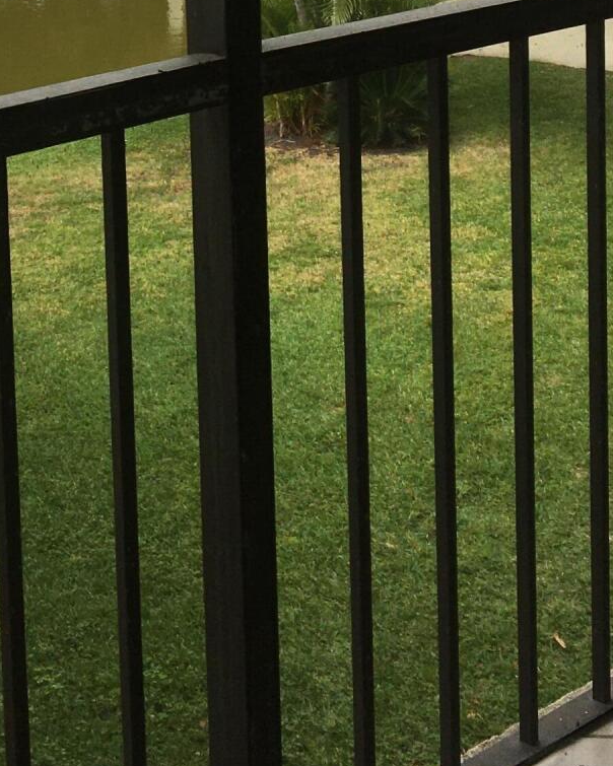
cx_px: 173
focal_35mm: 75
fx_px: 1701
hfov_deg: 20.3
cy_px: -105
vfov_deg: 23.6
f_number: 2.2
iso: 25
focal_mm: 4.15
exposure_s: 1/938
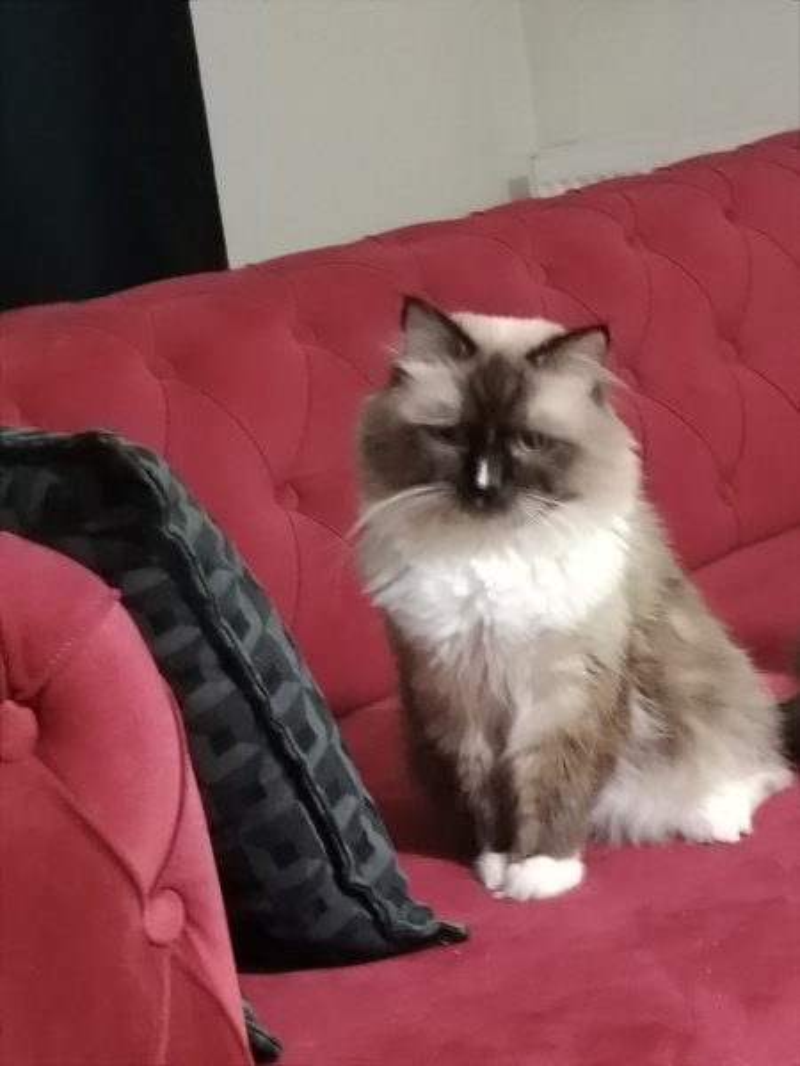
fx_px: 2712
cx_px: 400
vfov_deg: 22.3
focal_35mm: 88
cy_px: 533
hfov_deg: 16.8
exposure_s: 1/16.7
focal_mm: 5.25
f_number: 1.75
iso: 4888
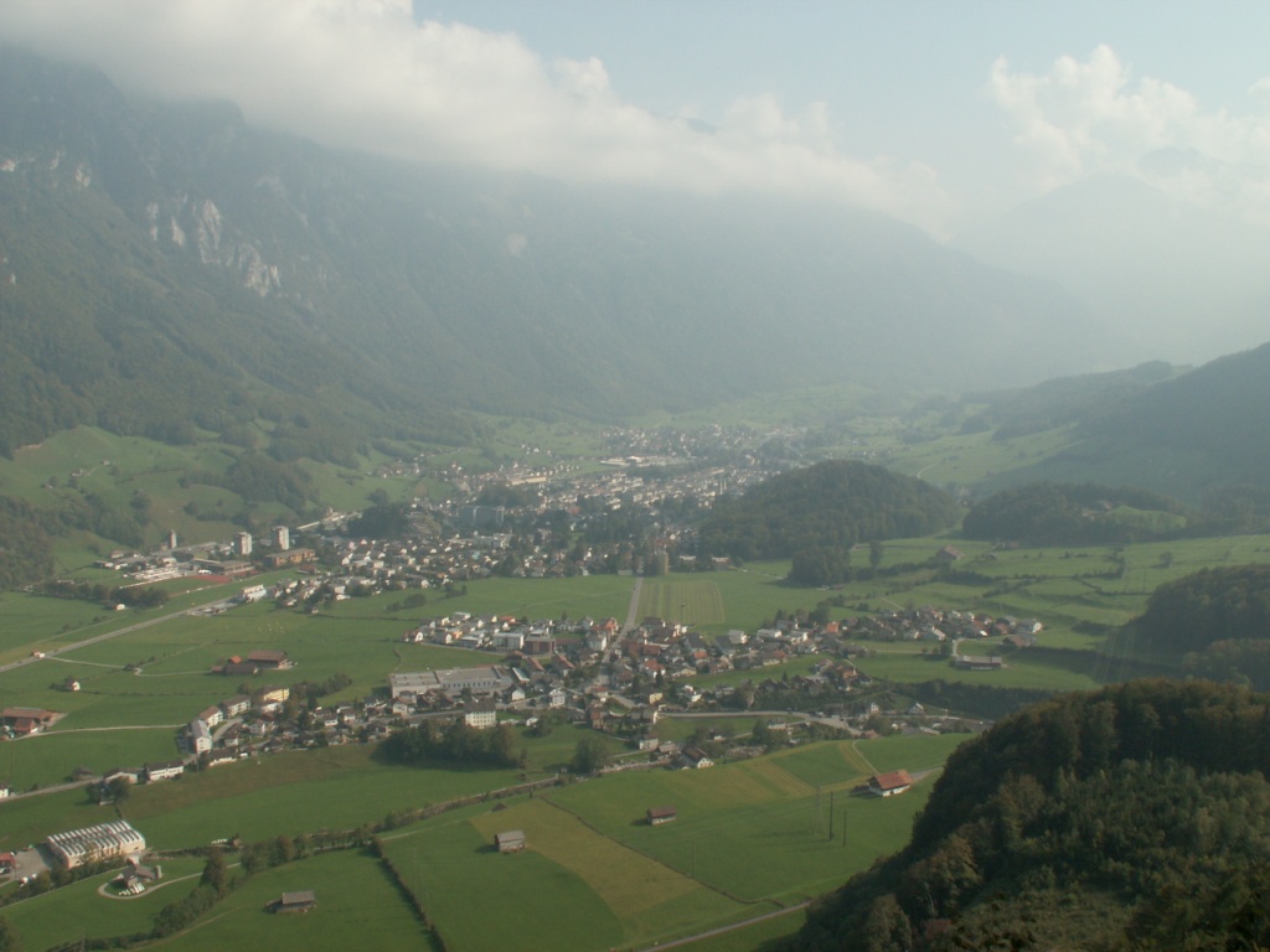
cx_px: 635
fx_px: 1284
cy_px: 476
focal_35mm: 35
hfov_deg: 52.6
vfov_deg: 40.7
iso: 50
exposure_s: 1/200
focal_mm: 5.86
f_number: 7.1
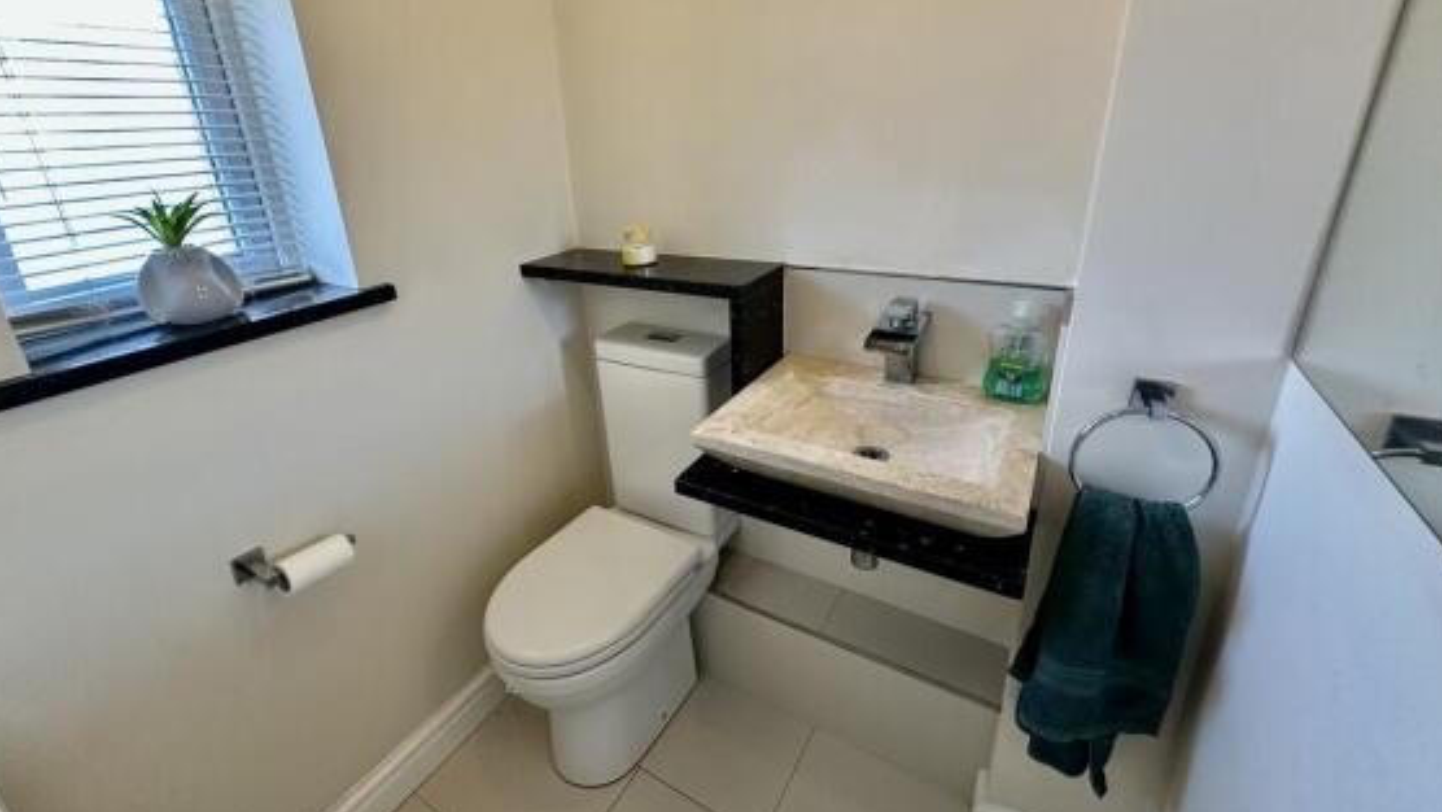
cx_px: 699
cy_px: 354
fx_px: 612
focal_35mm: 16
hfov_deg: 99.3
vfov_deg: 66.9
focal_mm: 2.22
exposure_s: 1/100
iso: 200
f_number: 2.2
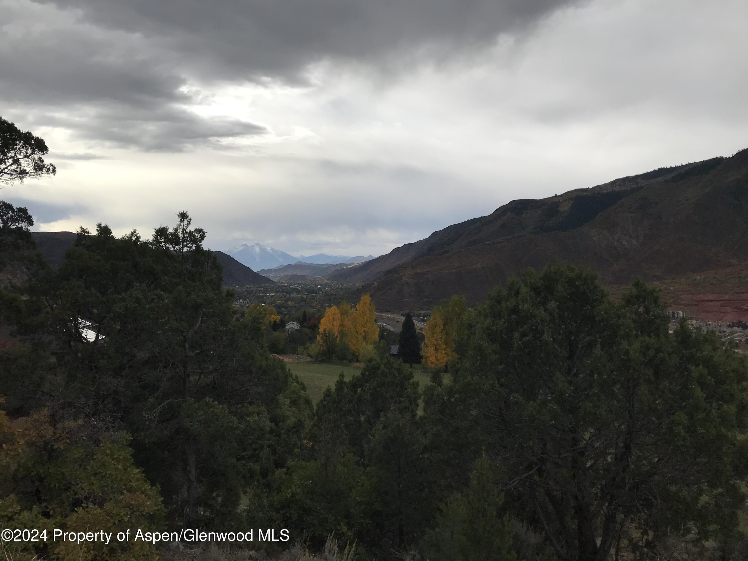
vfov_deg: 49.7
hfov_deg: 63.4
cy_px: 280
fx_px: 605
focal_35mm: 28
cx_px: 374
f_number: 1.8
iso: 20
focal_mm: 3.99
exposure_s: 1/3831
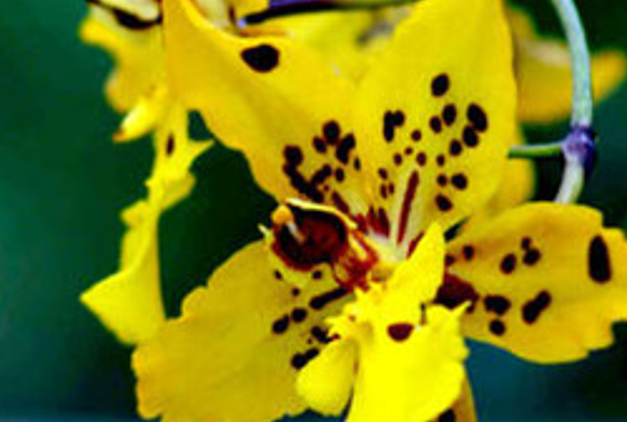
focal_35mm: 818
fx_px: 14281
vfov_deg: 1.7
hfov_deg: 2.5
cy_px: 237
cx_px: 203
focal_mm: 210
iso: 100
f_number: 6.3
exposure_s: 1/40
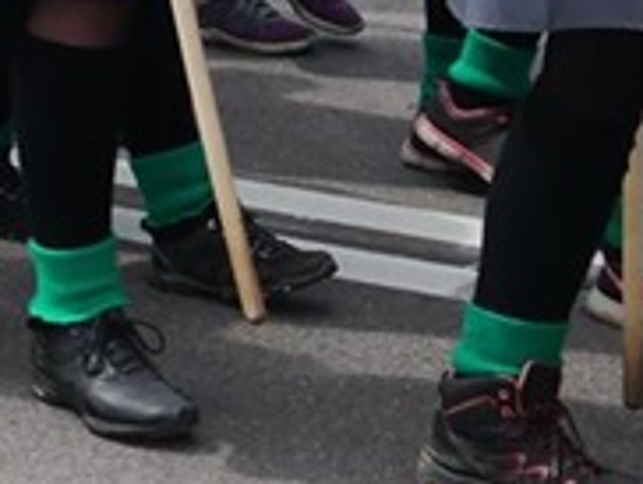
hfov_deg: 8.5
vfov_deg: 6.2
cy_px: -800
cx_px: -392
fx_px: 4185
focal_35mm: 225
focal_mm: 20
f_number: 7.1
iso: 160
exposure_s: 1/250
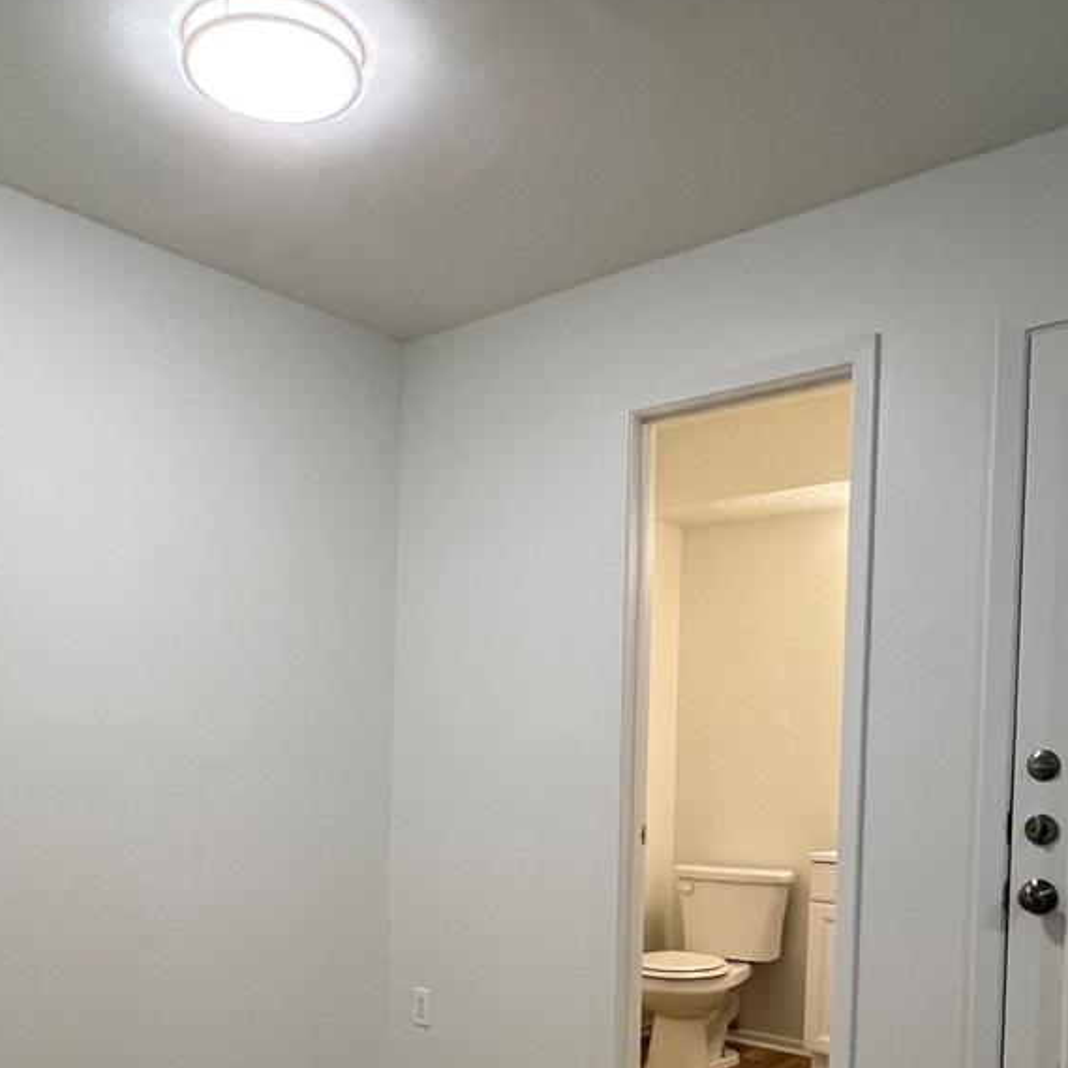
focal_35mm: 31
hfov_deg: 52.5
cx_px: 499
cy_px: 815
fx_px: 1082
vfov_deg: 50.2
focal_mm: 1.57
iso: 160
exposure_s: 1/120
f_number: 1.8
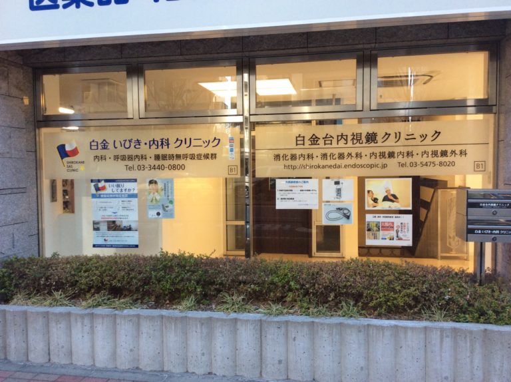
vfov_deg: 44.1
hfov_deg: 56.9
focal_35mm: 32
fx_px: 472
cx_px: 256
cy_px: 191
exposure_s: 1/120
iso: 50
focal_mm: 3.3
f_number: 2.4
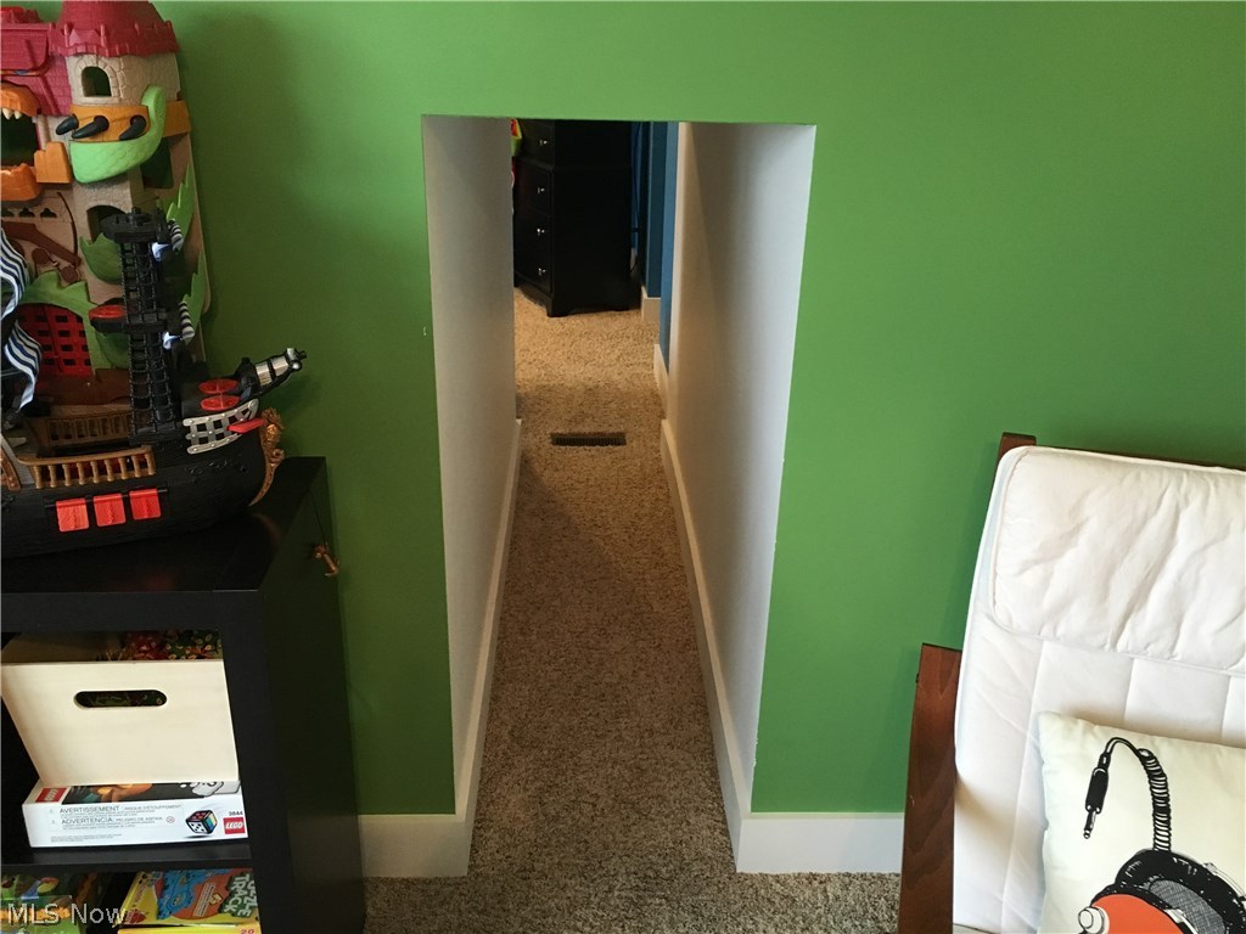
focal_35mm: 29
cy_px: 467
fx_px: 1044
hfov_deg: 61.7
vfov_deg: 48.2
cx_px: 623
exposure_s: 1/30
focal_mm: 4.15
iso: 200
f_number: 2.2
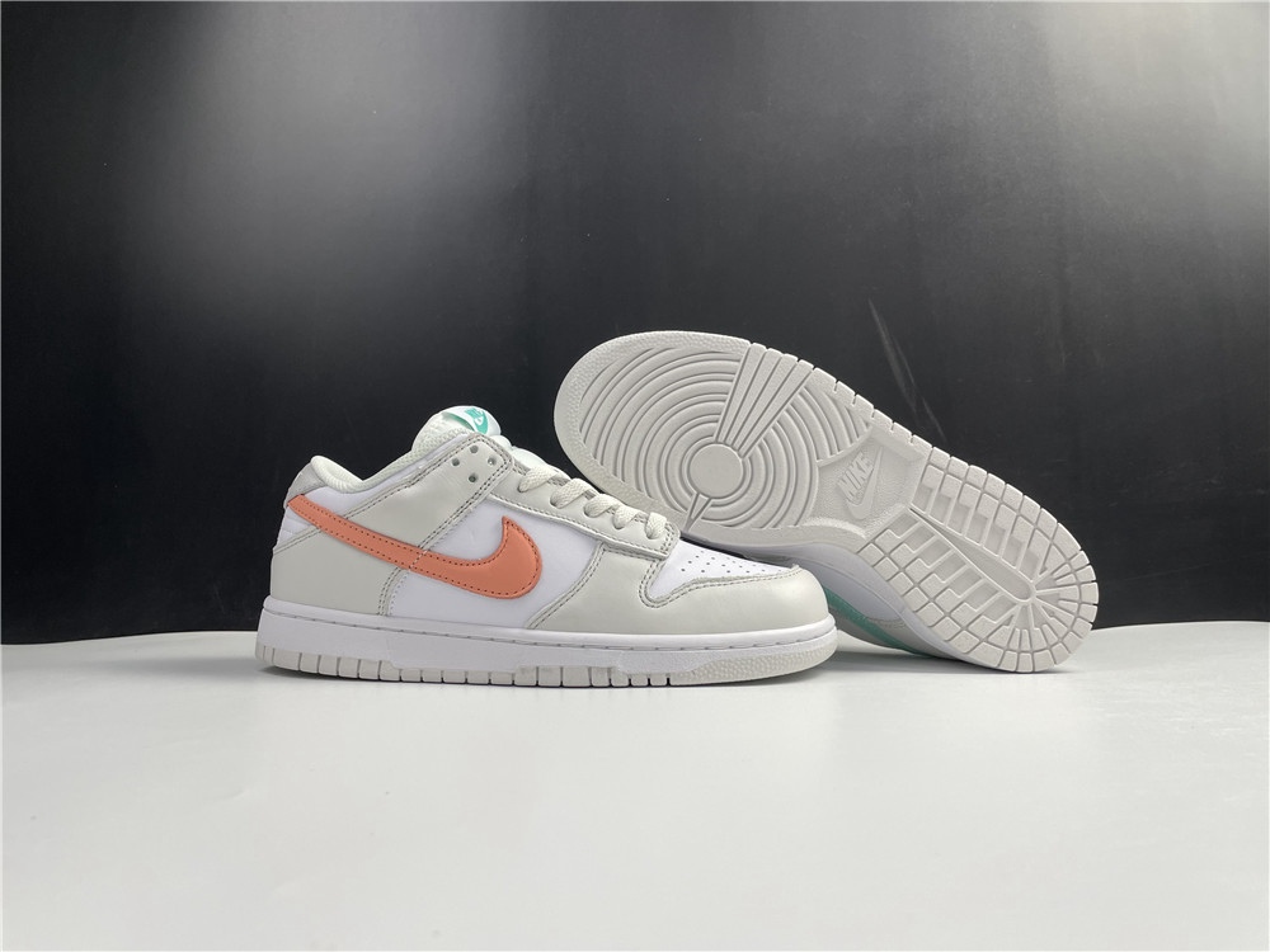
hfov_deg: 67.3
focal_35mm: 26
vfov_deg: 53.1
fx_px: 954
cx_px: 635
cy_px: 476
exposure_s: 1/100
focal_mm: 4.2
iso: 50
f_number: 1.6
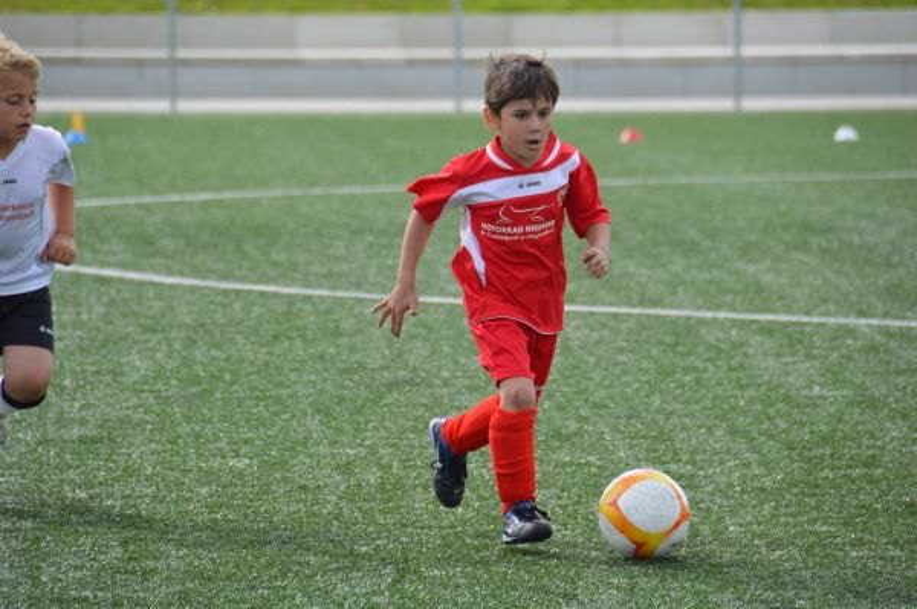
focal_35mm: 300
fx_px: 7635
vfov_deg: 4.6
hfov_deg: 6.9
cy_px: 304
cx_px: 458
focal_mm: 200
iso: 400
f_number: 5.6
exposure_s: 1/800
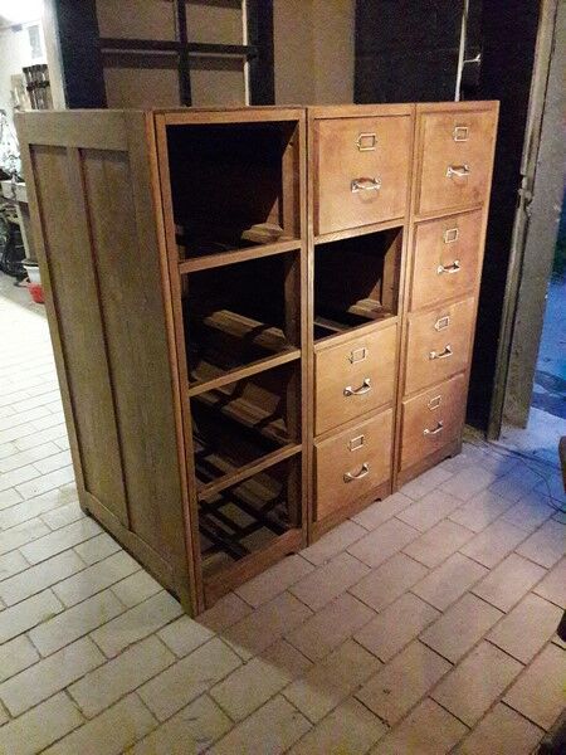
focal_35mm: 28
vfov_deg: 63.4
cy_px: 378
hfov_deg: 49.7
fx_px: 610
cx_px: 283
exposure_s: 1/100
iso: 800
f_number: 1.9
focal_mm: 3.7
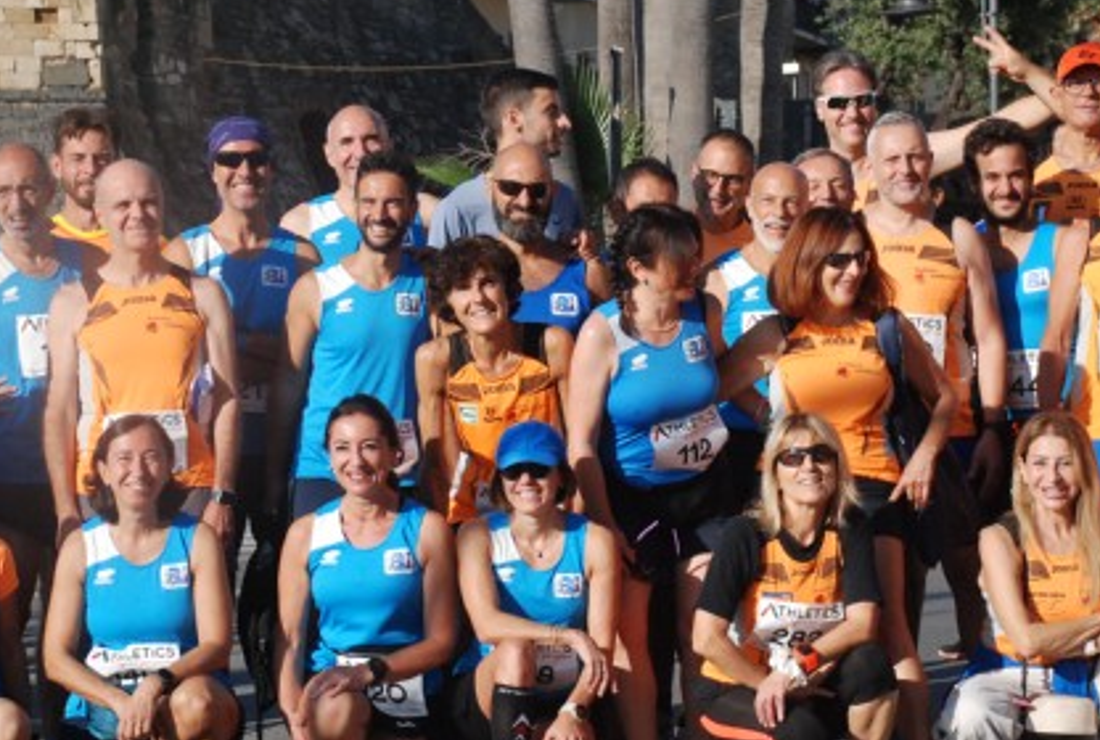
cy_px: 363
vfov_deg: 10.3
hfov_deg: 15.3
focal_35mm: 134
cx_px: 574
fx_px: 4106
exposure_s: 1/2000
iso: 1000
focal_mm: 62
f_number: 7.1
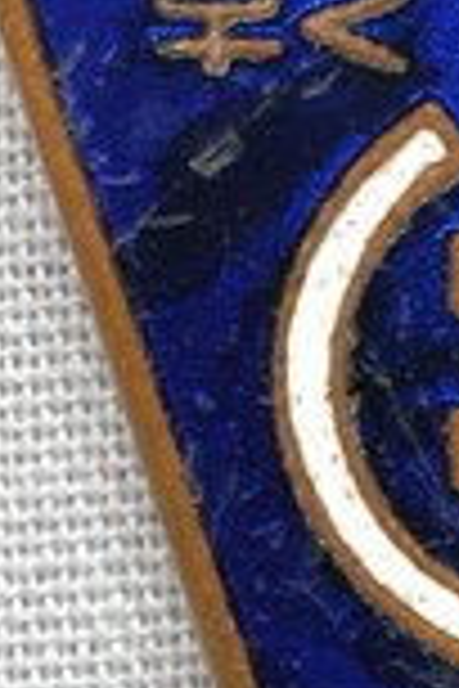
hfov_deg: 3.6
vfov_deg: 5.5
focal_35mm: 376
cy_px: 531
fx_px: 7190
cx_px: 547
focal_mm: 60
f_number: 14
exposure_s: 1/5
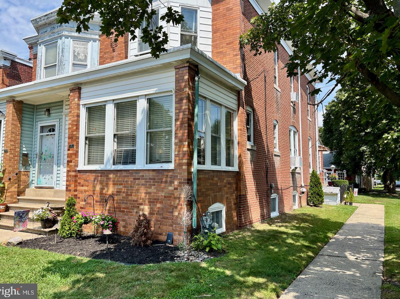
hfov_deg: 65.3
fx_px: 312
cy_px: 145
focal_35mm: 27
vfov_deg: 51.3
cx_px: 194
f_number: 1.6
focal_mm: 5.96
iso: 50
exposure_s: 1/1812
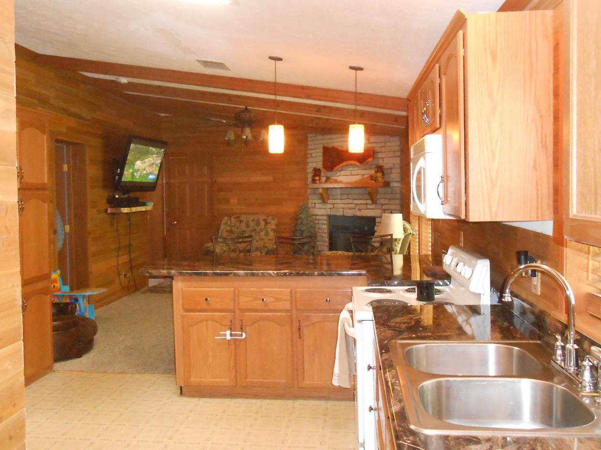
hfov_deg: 55.3
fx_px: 573
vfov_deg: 42.9
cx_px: 283
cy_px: 211
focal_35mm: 33
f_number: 3.5
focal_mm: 4.6
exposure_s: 1/25
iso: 1000
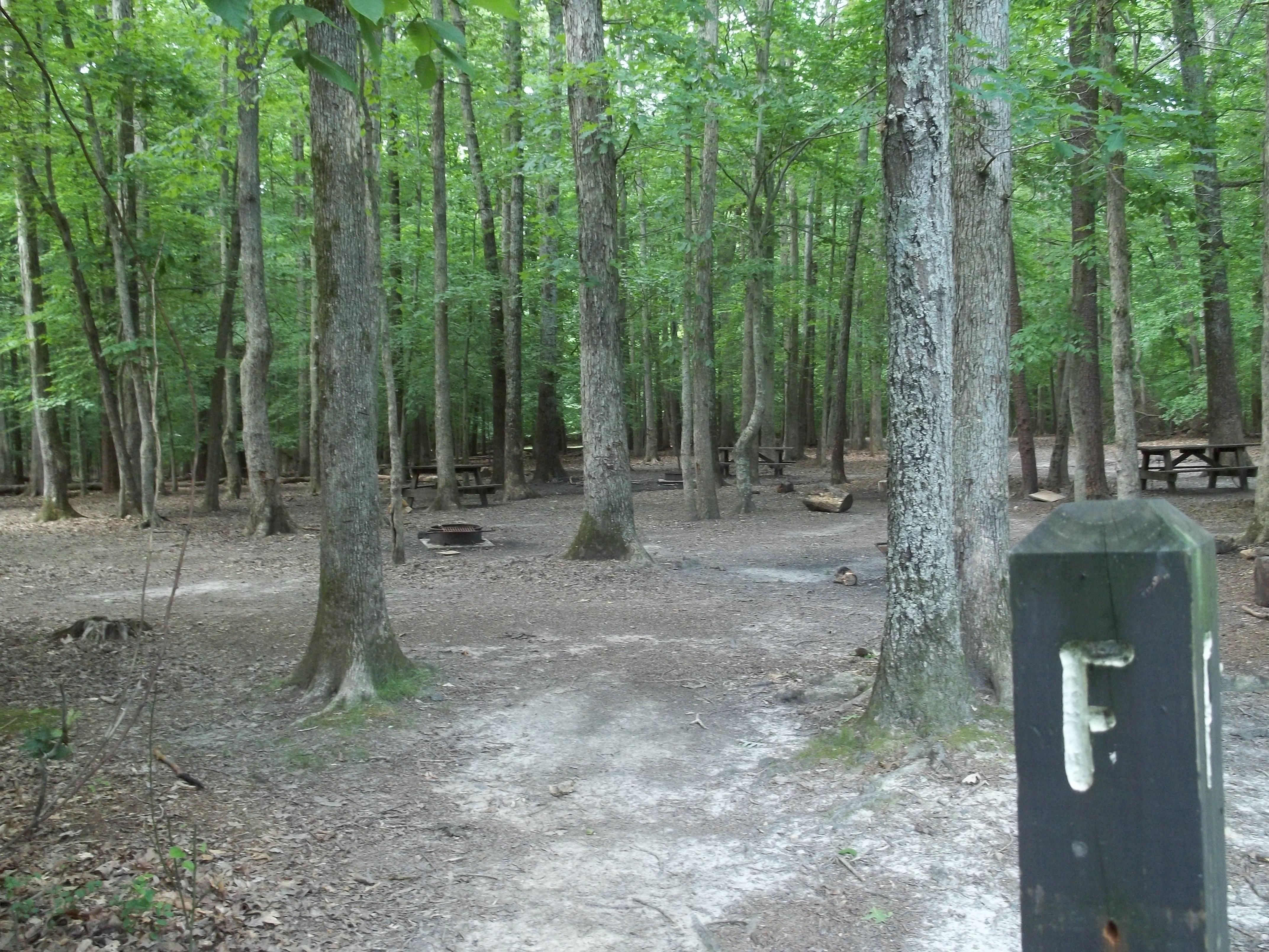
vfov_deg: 42.9
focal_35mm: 33
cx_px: 634
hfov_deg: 55.4
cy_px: 476
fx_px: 1210
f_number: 3.3
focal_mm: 5.9
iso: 160
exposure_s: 1/20
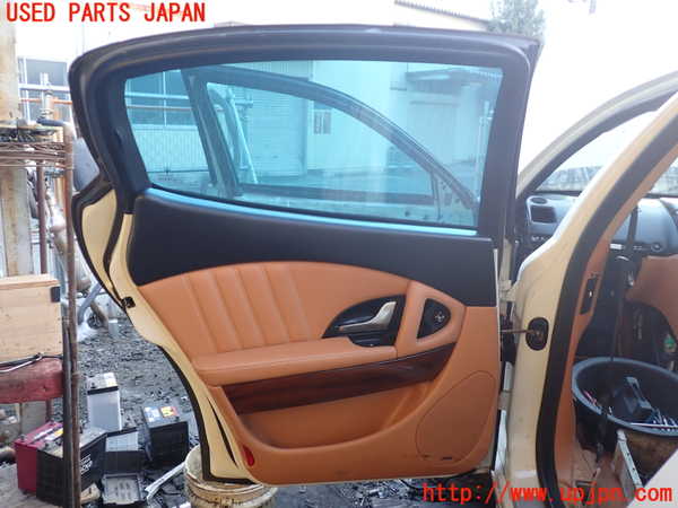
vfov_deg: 46.8
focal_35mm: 30
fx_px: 588
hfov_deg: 60.0
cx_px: 339
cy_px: 254
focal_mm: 5.4
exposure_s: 1/60
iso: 125
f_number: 2.3
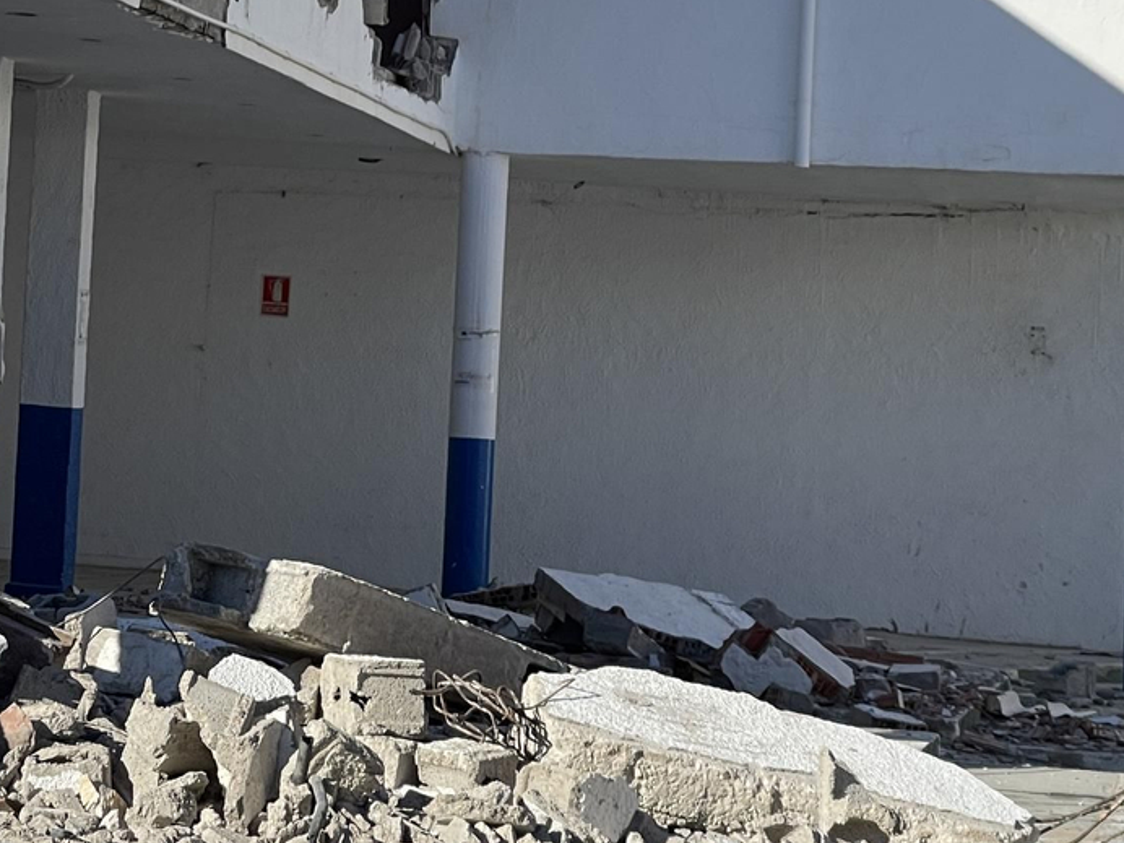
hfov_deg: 13.2
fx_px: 4806
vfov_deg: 9.9
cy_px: -8
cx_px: 41
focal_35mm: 148
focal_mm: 7.5
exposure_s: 1/1698
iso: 20
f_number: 2.2
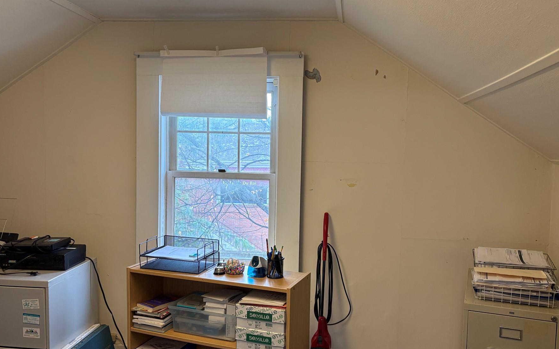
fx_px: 487
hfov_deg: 59.6
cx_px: 291
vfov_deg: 39.4
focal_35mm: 32
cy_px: 182
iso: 125
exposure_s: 1/60
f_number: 1.6
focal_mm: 5.96
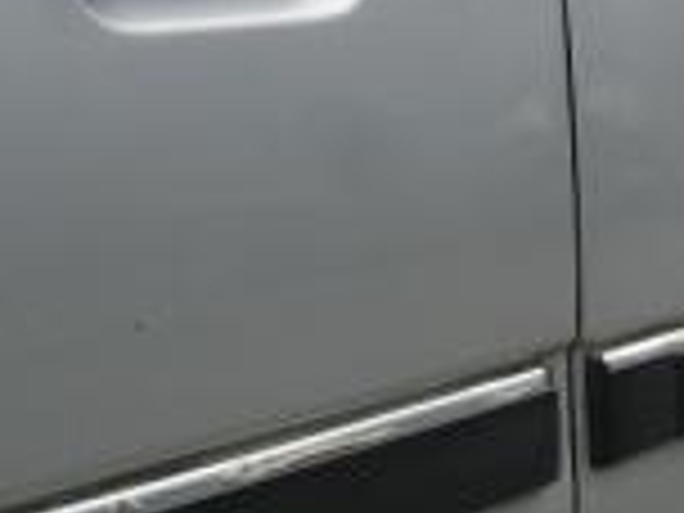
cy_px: 122
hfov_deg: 16.7
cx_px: 855
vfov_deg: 13.2
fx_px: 2213
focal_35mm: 112
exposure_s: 1/125
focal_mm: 6.3
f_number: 8.4
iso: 80
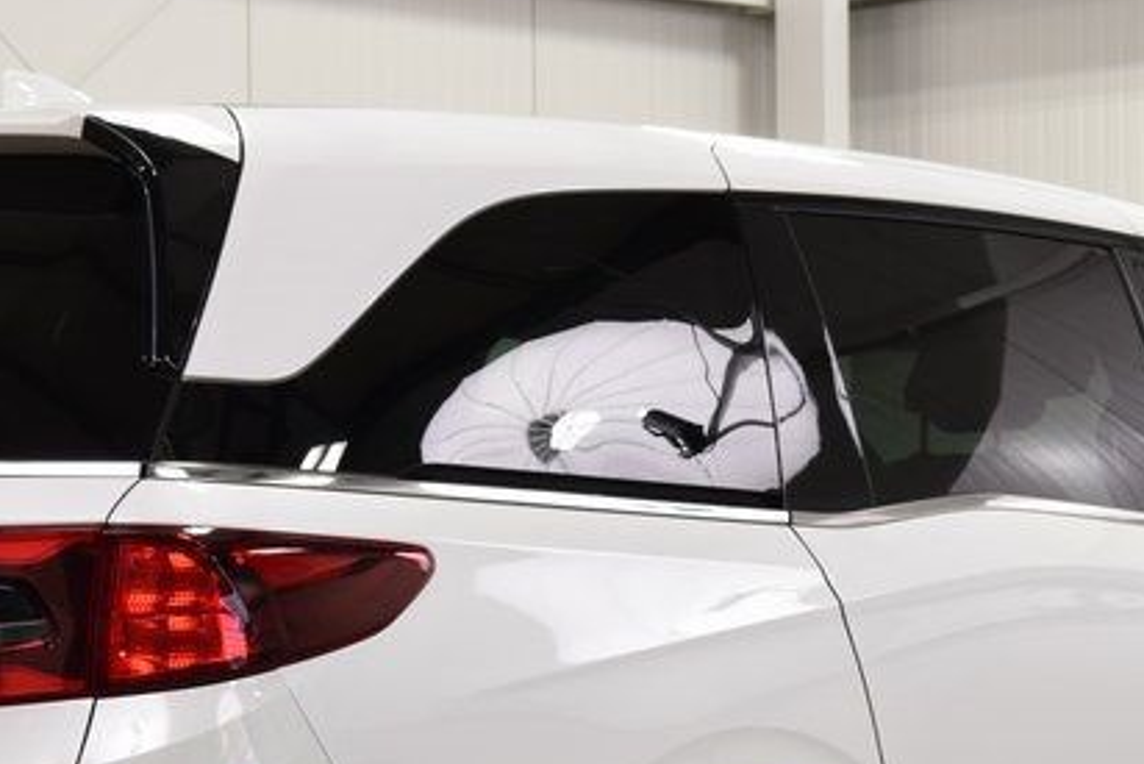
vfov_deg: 9.1
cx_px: 530
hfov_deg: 13.8
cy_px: 815
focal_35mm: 149
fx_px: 4736
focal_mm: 40
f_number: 7.1
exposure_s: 1/30
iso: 560
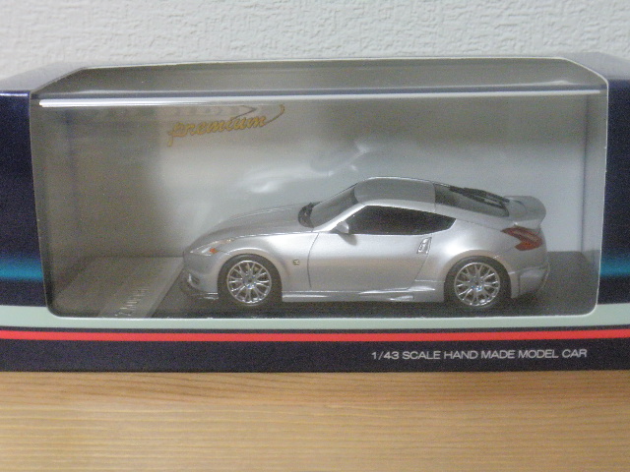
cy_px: 236
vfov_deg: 28.0
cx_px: 315
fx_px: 946
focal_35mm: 52
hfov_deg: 36.8
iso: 200
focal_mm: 9.1
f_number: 4.3
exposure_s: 1/8
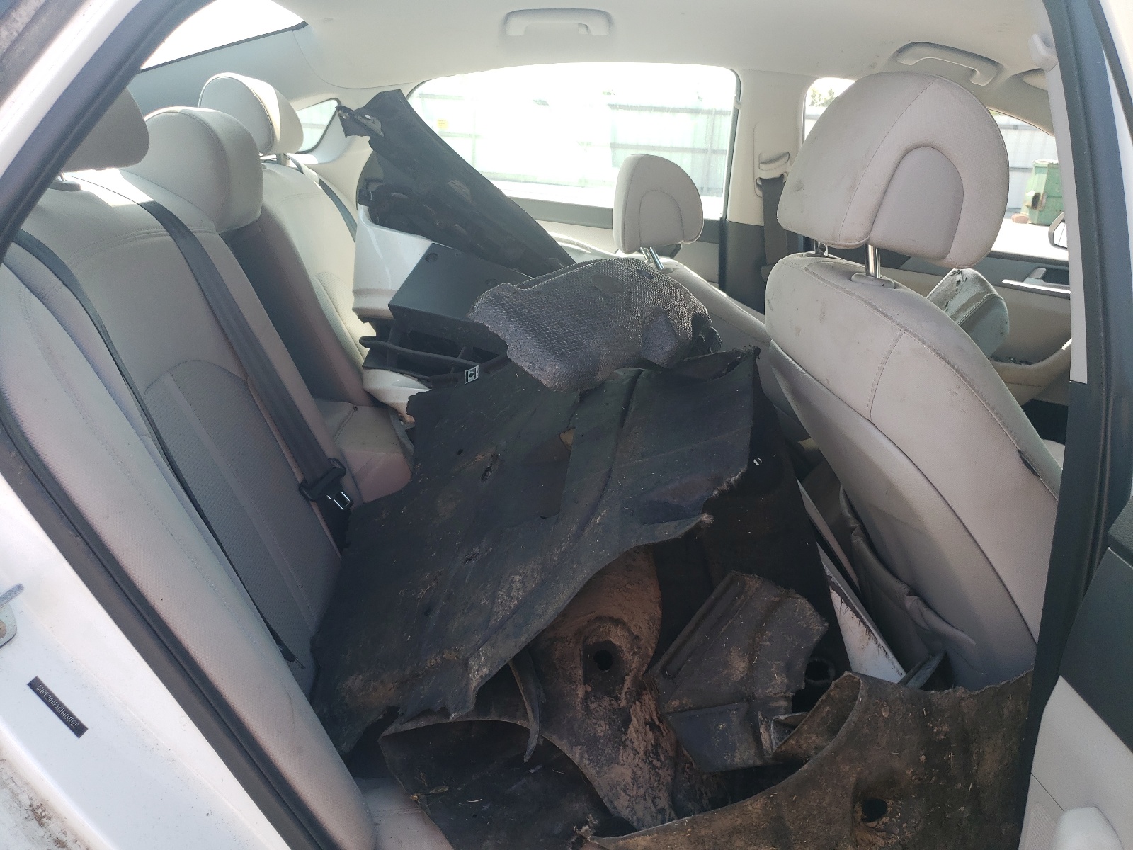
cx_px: 566
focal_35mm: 26
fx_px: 851
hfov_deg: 67.3
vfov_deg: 53.1
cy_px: 425
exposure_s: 1/357
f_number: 1.5
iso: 50
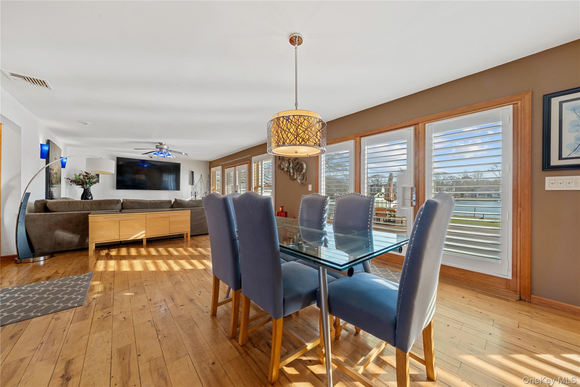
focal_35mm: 12
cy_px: 194
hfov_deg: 112.6
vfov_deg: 90.0
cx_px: 290
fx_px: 193
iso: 100
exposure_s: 1.3
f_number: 16
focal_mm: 12
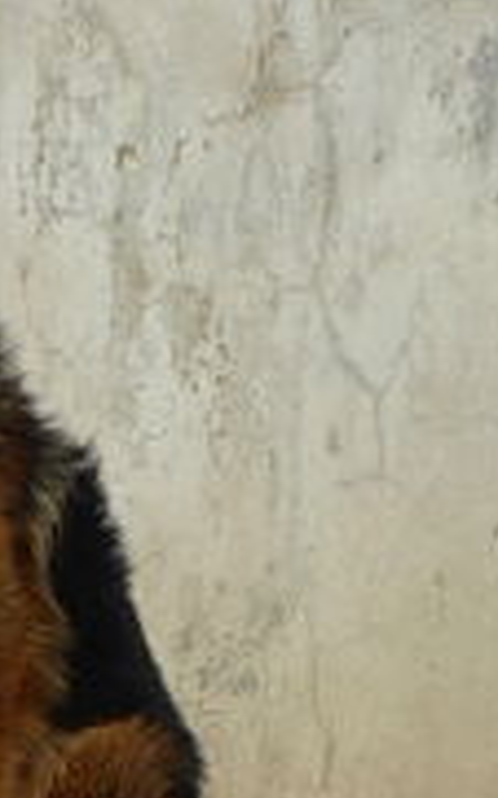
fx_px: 7215
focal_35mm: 332
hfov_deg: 3.9
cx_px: -18
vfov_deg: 6.3
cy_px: 481
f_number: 5.4
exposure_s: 1/125
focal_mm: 23.1
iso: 100
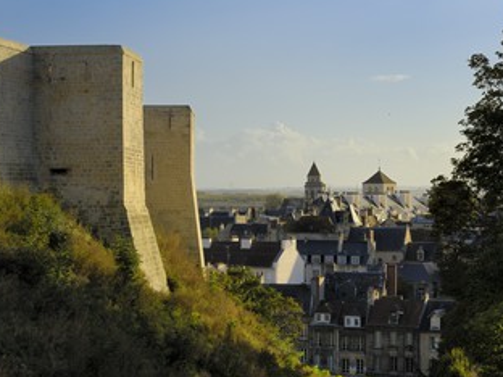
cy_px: 192
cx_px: 214
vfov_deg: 13.6
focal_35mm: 109
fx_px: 1584
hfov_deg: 18.0
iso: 100
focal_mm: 56
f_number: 9
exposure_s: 1/160
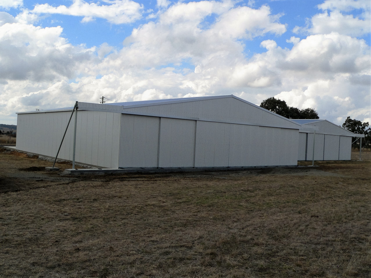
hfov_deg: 51.4
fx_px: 386
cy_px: 139
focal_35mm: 36
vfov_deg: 39.6
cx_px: 186
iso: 80
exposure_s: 1/500
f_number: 5.6
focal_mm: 6
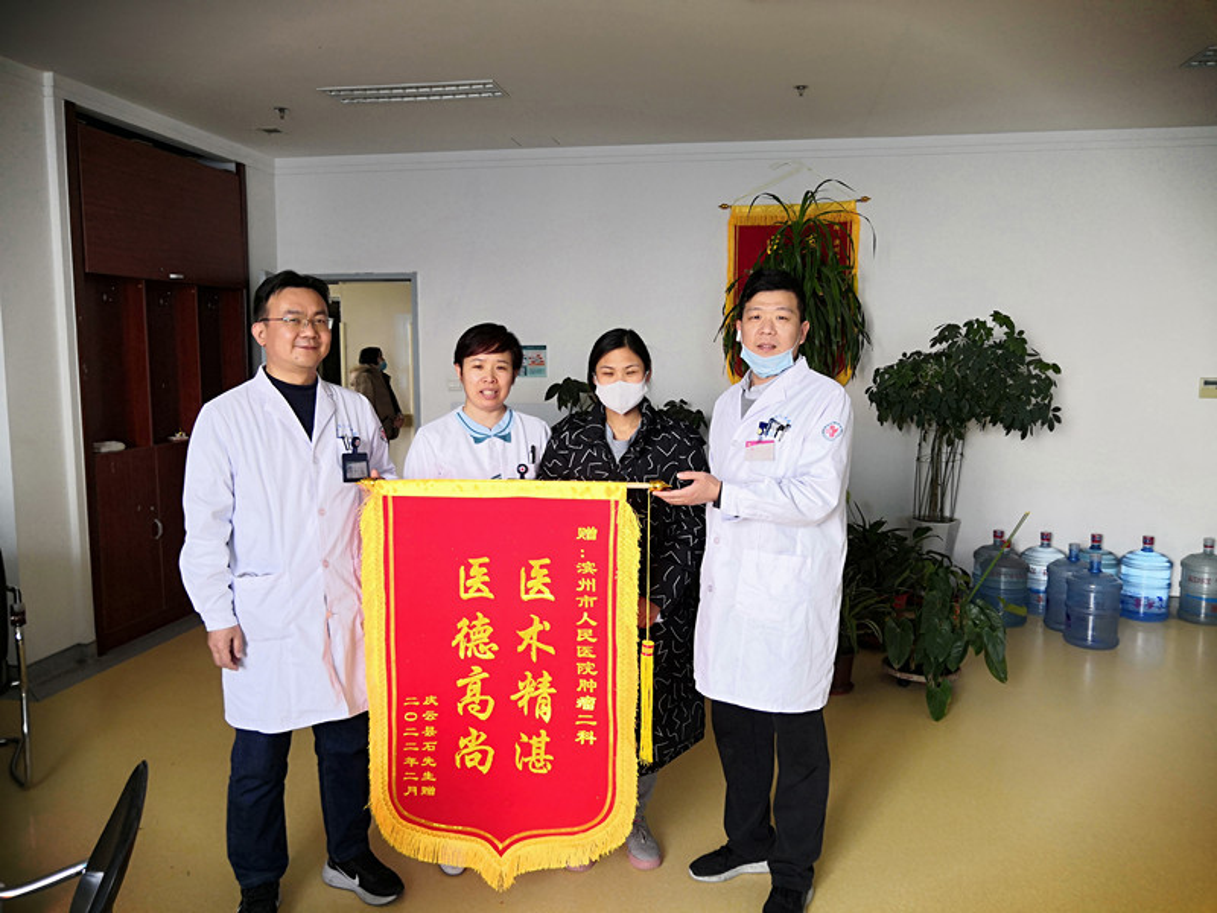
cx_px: 608
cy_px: 456
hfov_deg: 65.3
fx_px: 949
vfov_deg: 51.4
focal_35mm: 27
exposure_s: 1/50
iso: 80
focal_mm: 3.95
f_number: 1.8
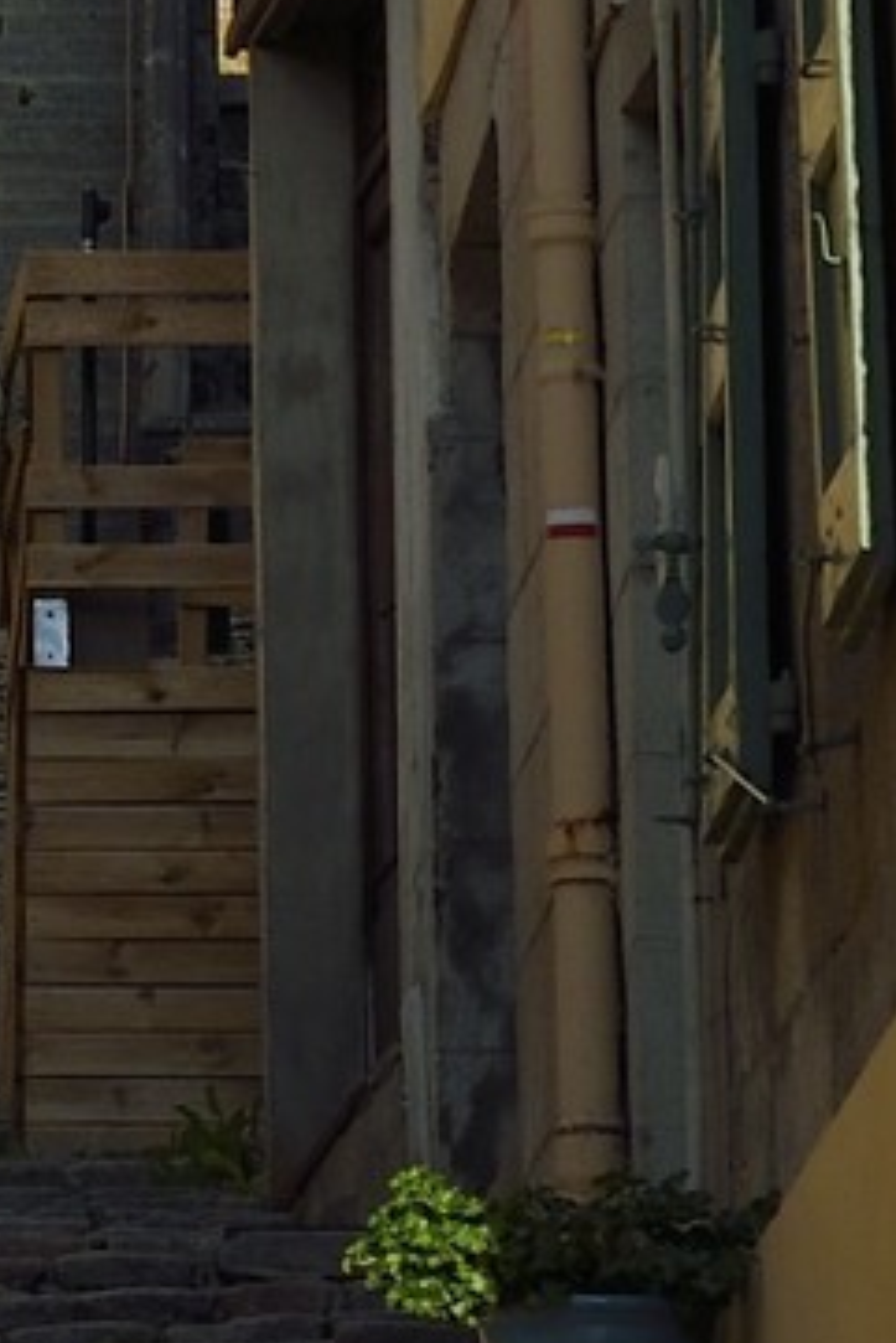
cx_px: -405
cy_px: -3119
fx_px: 21333
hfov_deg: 2.4
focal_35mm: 572
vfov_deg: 3.5
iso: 200
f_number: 10
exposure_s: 1/250
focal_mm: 86
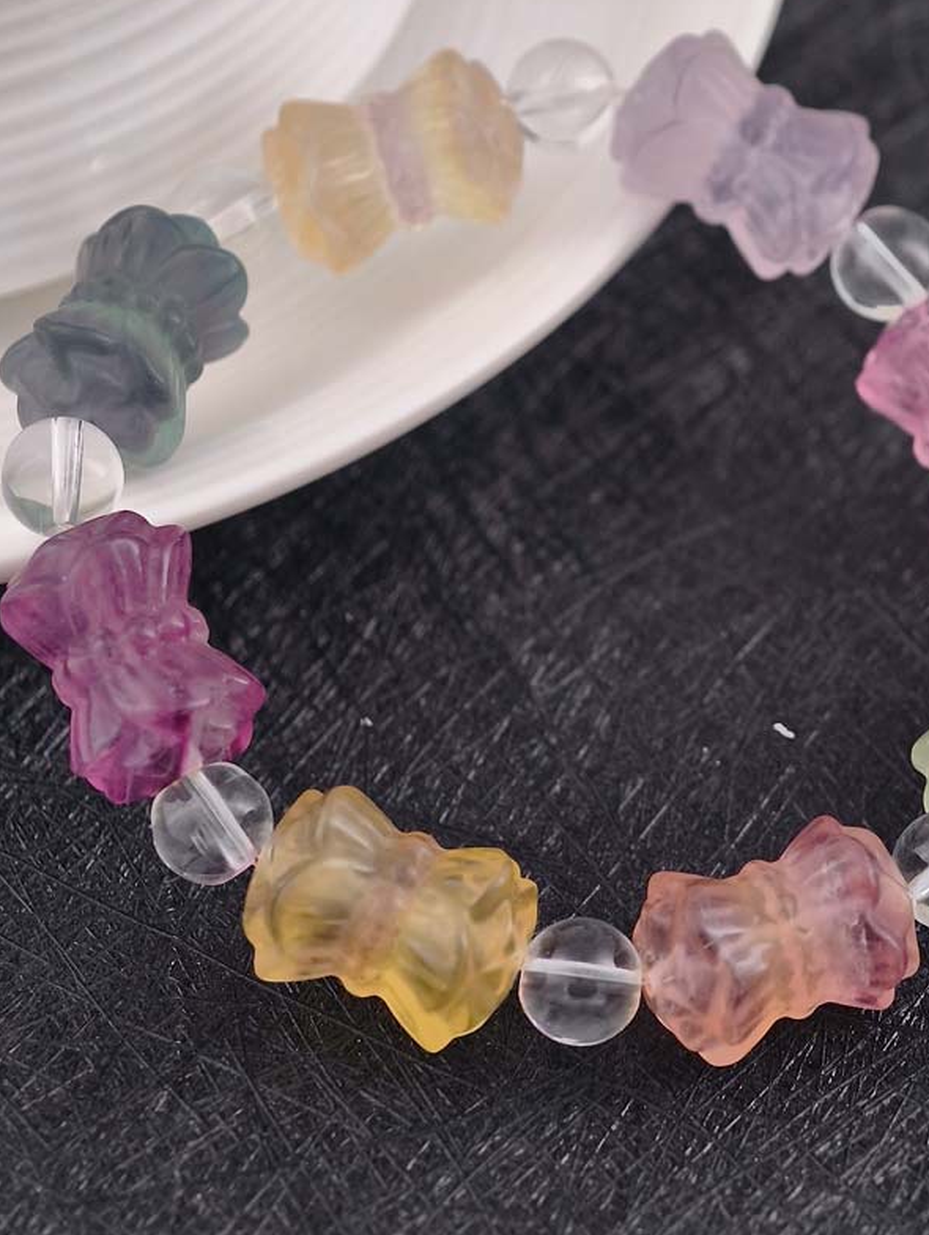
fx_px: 4463
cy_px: 459
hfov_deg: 11.9
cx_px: 603
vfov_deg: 15.7
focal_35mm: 125
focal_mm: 22.48
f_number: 2.67
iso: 125
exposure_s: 1/160
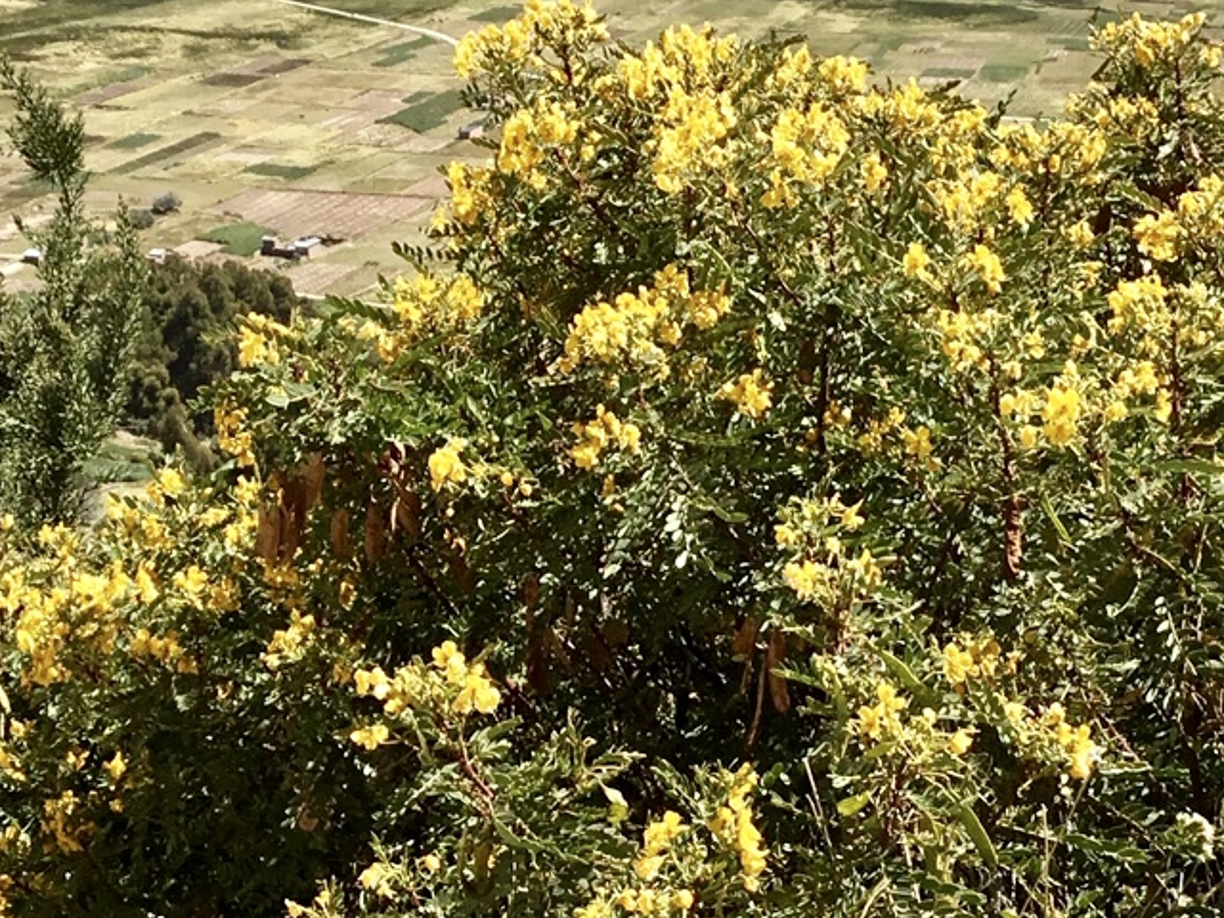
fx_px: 2793
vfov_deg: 18.7
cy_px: 459
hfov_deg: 24.7
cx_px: 685
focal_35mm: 79
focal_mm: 3.3
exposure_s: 1/981
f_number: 2.4
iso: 25
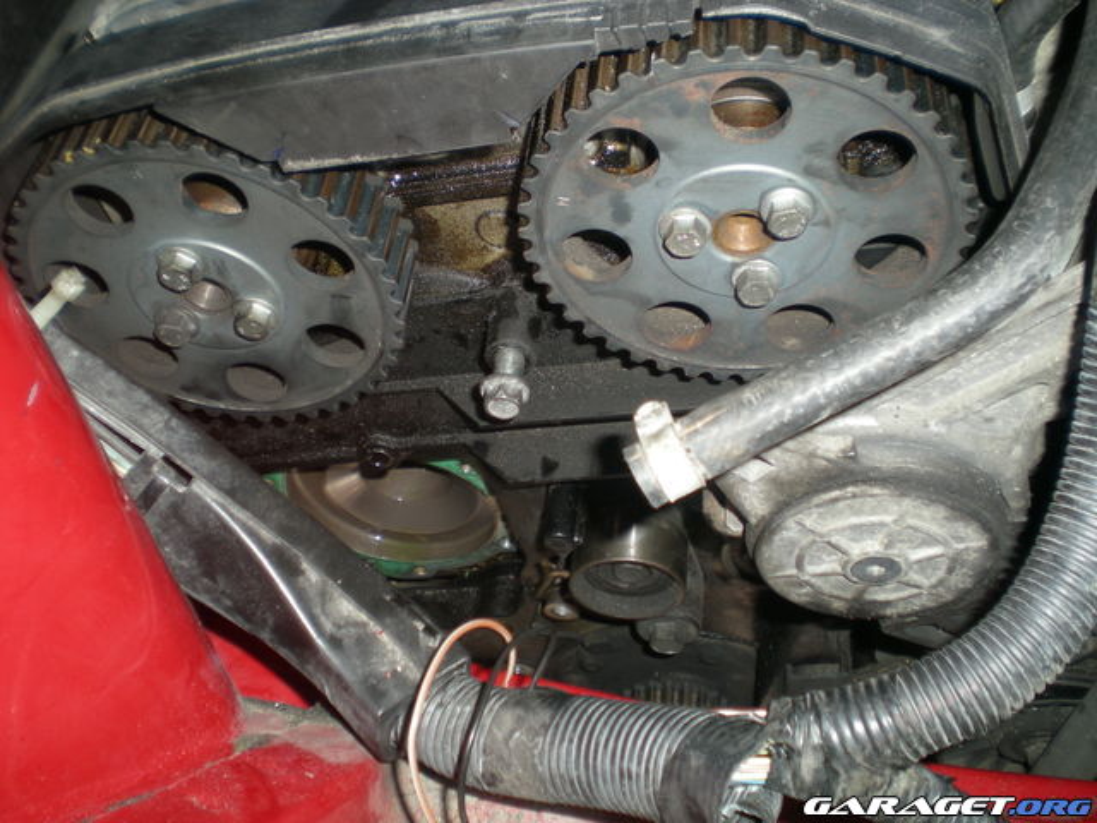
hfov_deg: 49.0
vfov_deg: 37.7
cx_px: 548
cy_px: 412
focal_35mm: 38
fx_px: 1204
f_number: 3.1
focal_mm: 6.3
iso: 50
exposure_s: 1/30
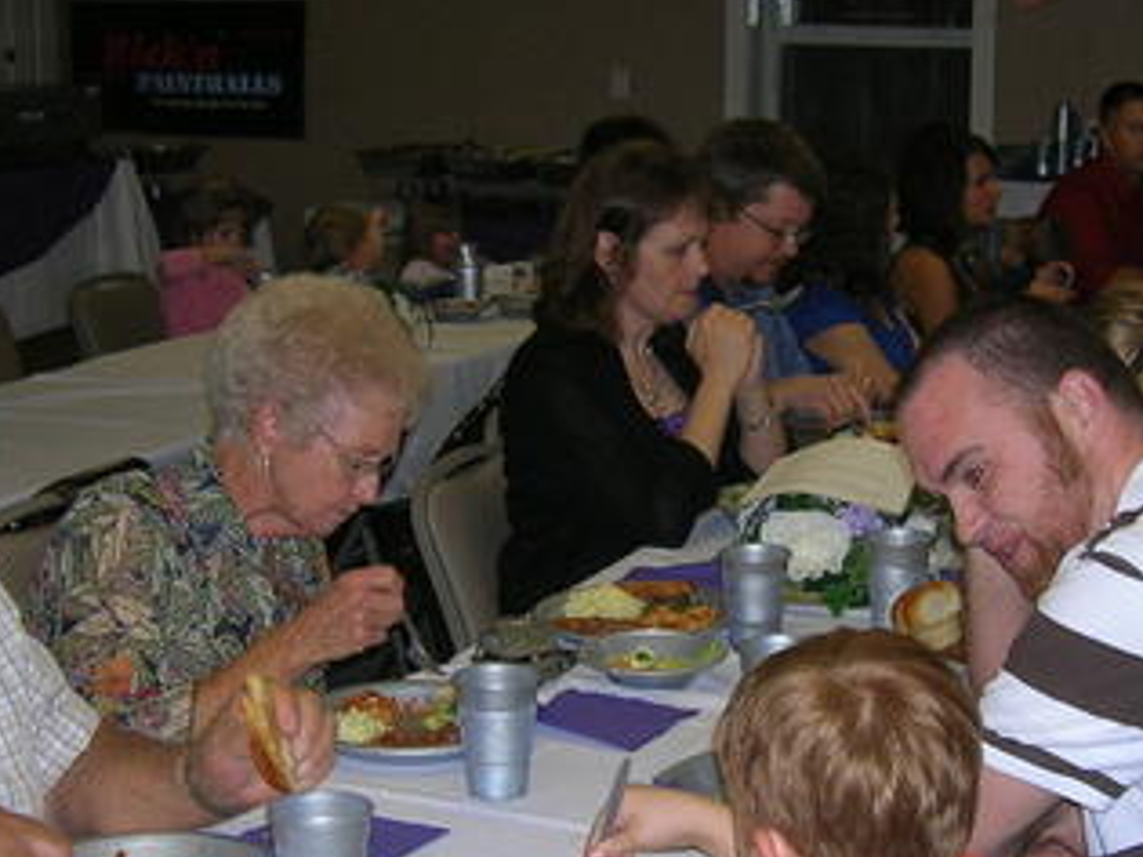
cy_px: 521
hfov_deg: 28.1
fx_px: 2277
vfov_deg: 21.3
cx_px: 711
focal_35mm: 69
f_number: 2.9
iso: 68
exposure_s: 1/60.1
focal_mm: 5.7
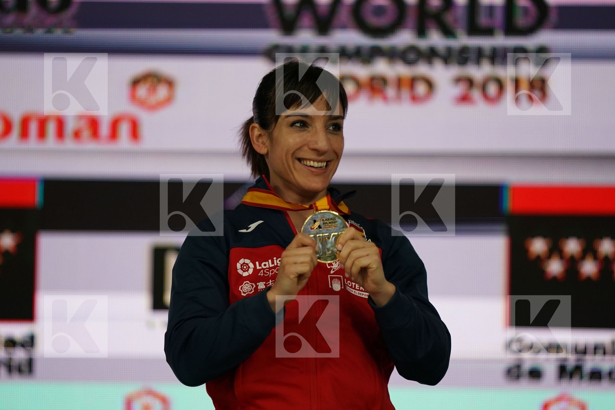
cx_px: 308
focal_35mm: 400
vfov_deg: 3.4
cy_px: 205
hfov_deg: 5.2
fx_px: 6833
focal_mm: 400
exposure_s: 1/500
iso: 2000
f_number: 2.8
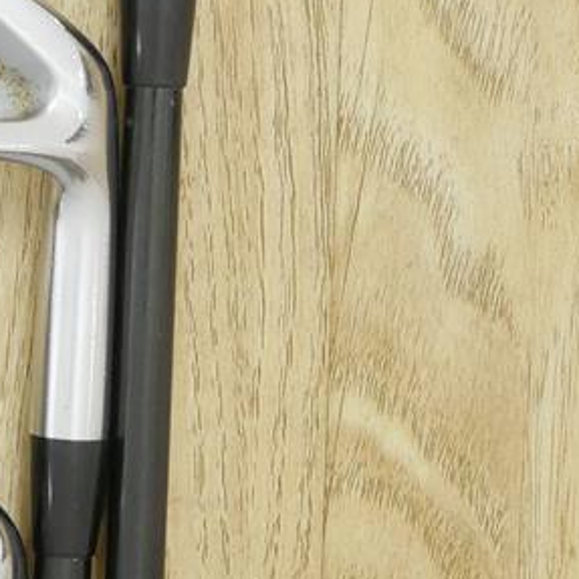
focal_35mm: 197
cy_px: 107
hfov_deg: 8.5
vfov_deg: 8.9
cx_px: -544
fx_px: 3728
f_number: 4.5
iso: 1600
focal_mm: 25
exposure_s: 1/50
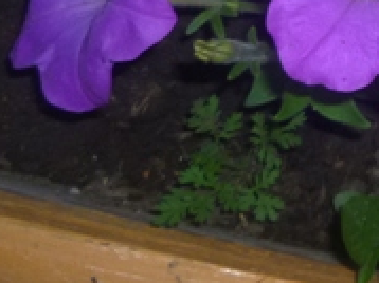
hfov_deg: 17.5
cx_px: 582
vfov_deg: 13.8
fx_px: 1094
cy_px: -158
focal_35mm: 100
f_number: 2.8
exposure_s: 1/30
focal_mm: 5
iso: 160
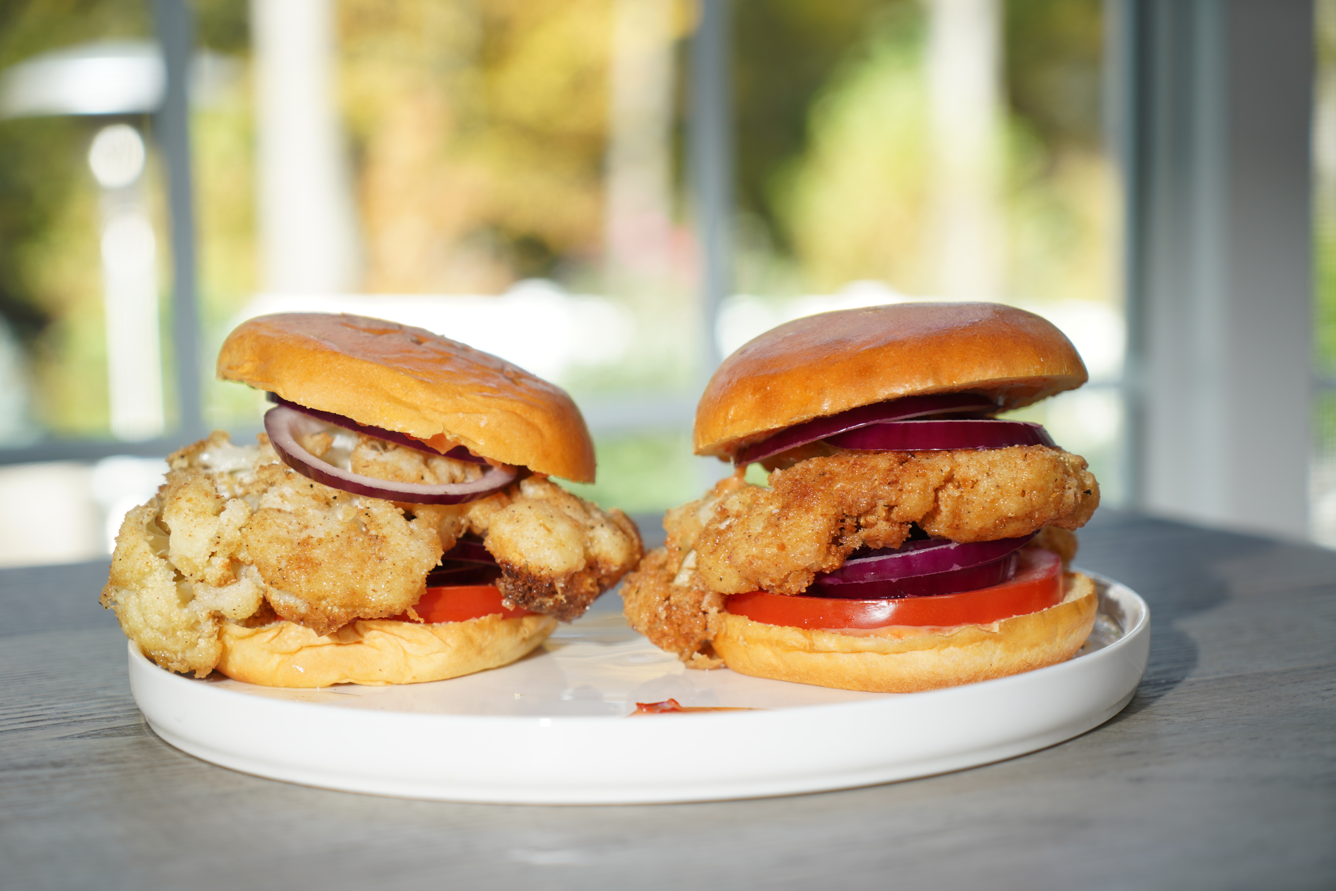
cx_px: 668
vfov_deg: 19.5
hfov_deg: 28.8
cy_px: 446
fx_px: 2598
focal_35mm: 70
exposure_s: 1/100
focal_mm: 70
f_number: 4
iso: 100
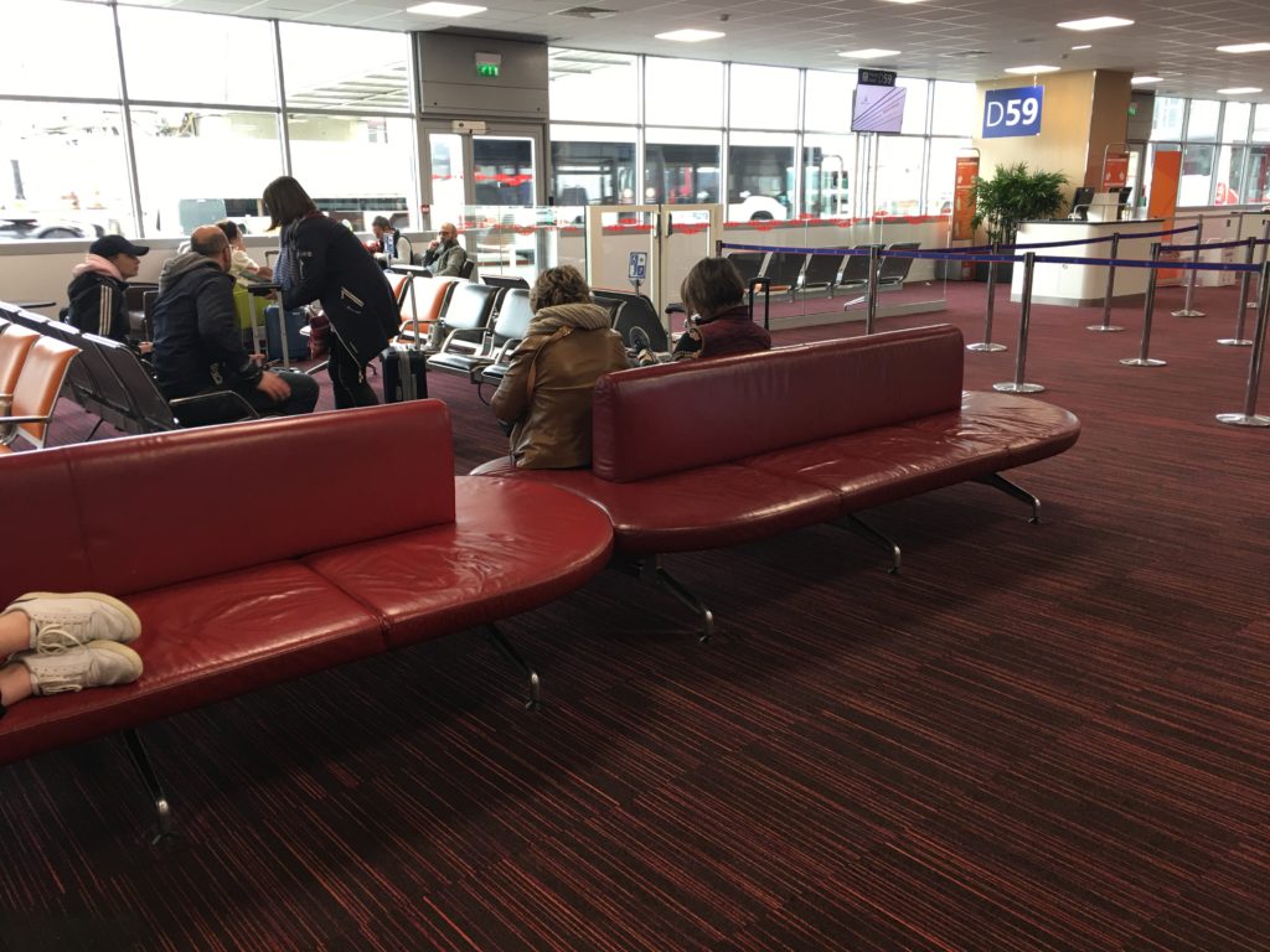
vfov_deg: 48.2
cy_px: 476
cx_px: 635
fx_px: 1064
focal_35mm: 29
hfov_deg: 61.7
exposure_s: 1/17
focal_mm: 4.15
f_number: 2.2
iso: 32
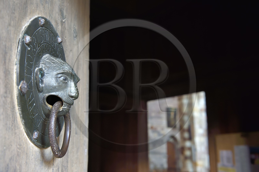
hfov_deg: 46.4
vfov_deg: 31.8
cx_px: 130
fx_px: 302
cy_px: 86
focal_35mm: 42
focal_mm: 42
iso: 1600
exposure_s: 1/50
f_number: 5.6
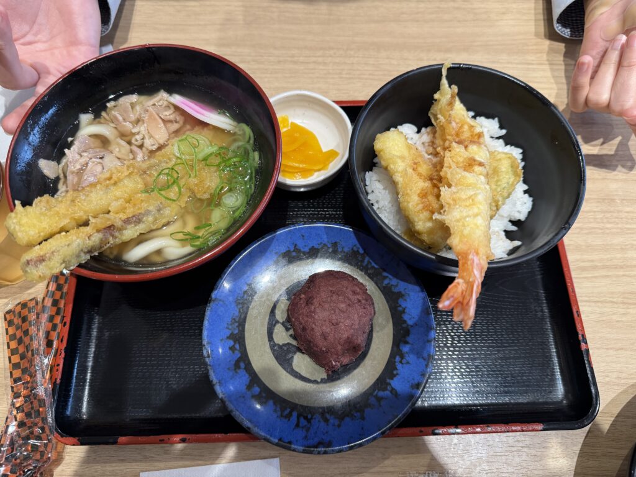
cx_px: 318
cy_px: 238
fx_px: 441
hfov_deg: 71.6
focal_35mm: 24
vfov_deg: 56.8
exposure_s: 1/117
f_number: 1.78
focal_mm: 6.76
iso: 160
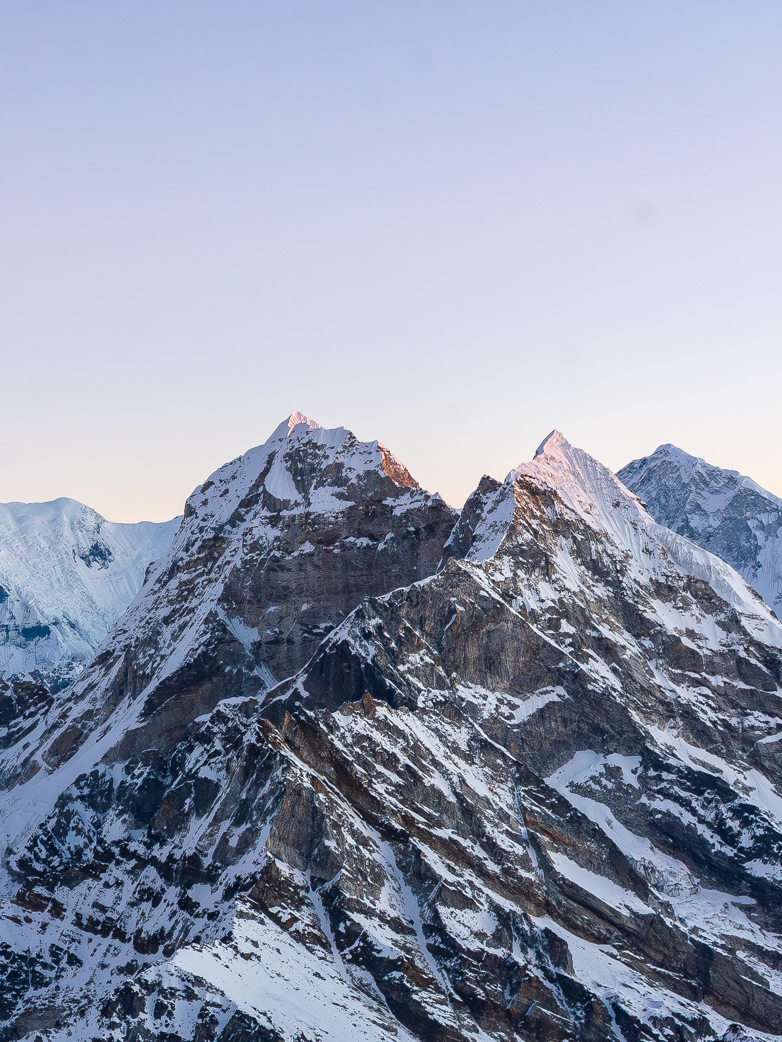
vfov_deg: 21.0
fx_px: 2802
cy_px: 660
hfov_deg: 15.7
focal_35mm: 93
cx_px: 79
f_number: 9
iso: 1600
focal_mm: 35
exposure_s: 1/160
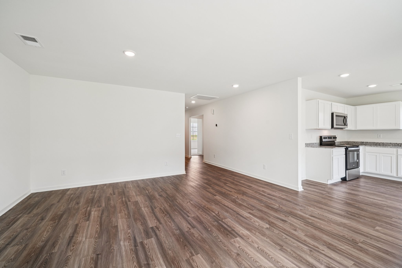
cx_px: 201
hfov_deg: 104.3
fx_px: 156
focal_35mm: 14
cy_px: 134
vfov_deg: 81.2
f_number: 8
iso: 400
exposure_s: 1/40
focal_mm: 14
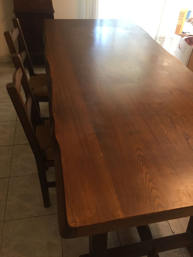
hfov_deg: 48.2
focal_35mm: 29
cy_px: 128
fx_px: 216
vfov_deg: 61.7
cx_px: 96
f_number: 2.2
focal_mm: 4.15
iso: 125
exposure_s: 1/33
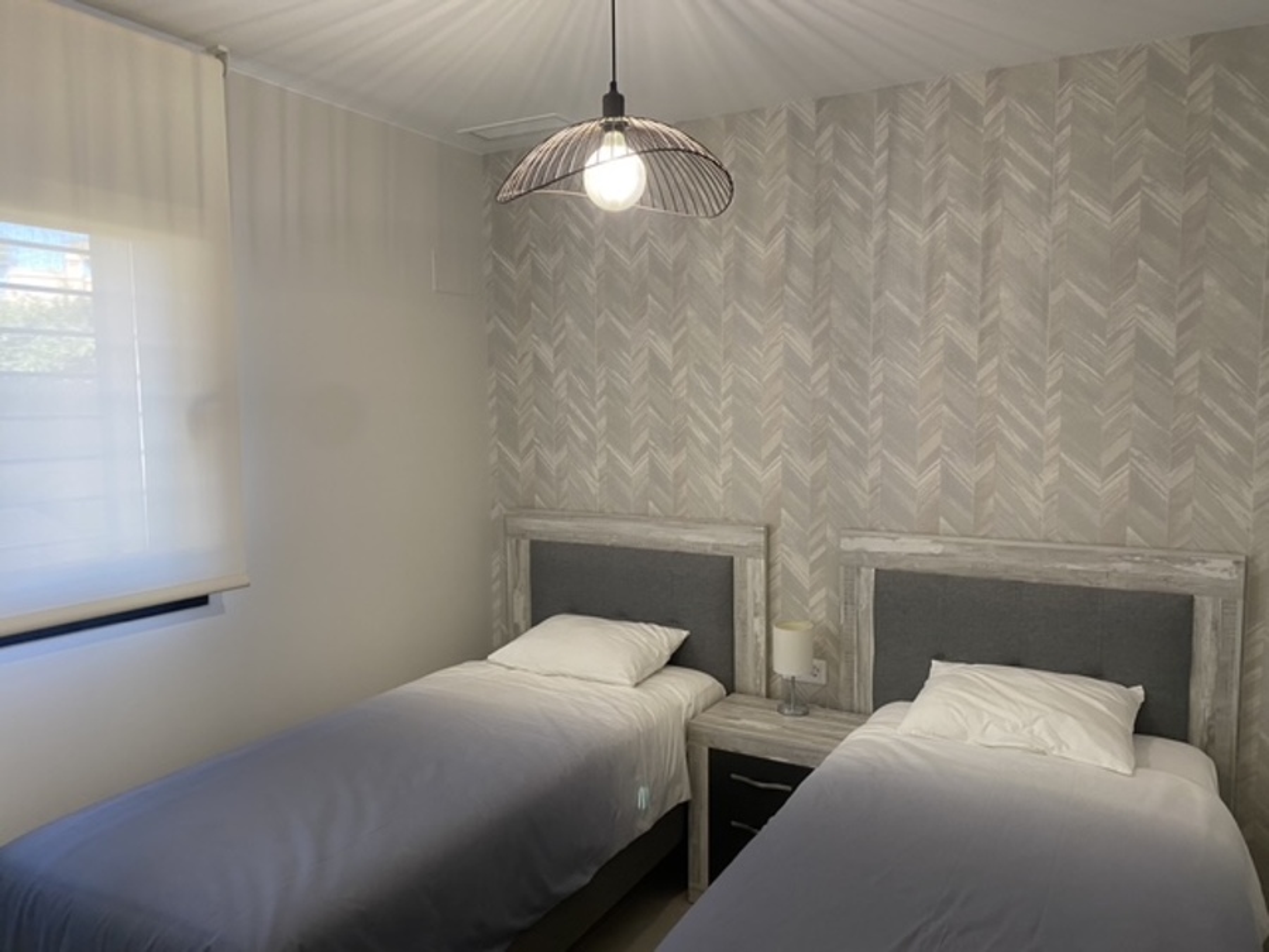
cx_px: 634
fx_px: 953
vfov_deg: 53.1
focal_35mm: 26
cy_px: 476
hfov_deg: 67.3
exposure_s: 1/50
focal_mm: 4.25
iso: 100
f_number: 1.8
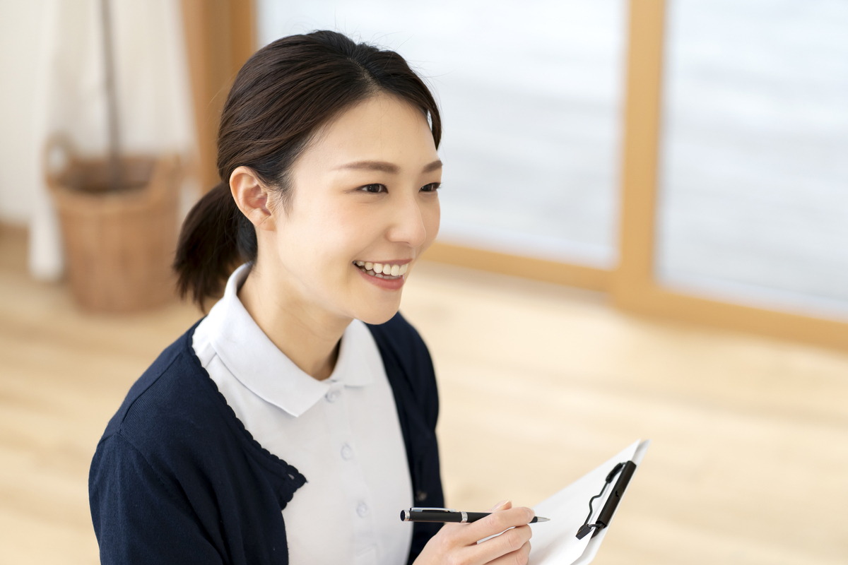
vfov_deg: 16.1
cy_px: 282
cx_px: 424
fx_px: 2002
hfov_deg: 23.9
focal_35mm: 85
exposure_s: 1/160
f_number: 2.2
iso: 640
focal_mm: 85
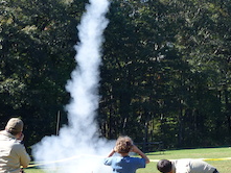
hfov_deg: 12.4
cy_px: 45
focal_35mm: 159
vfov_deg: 9.3
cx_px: 150
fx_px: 1062
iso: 100
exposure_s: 1/500
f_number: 3.2
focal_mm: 11.9
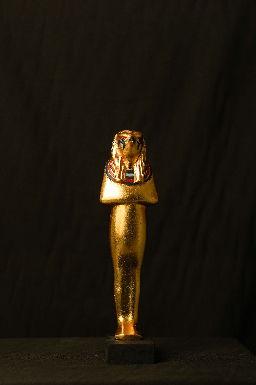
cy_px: 192
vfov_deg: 19.5
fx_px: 1120
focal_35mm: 105
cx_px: 128
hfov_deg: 13.0
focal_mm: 105
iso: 400
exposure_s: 1/100
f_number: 4
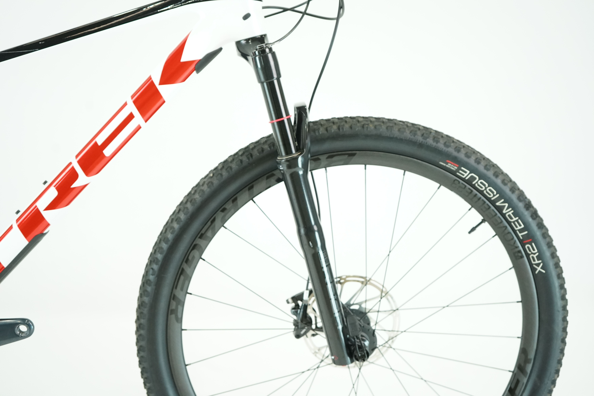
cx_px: 297
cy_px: 198
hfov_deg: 48.5
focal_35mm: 40
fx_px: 660
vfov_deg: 33.4
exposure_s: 1/200
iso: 2500
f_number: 5
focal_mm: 40
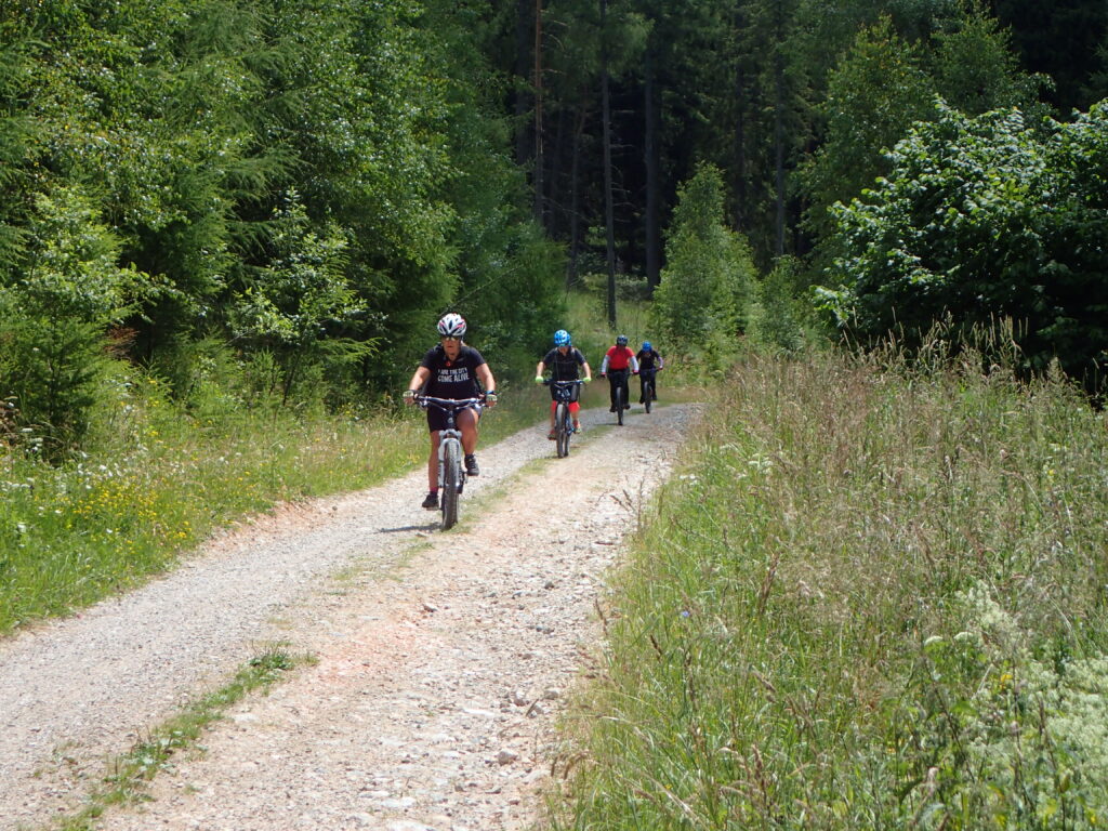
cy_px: 416
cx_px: 554
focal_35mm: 100
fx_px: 3201
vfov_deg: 14.8
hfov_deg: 19.6
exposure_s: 1/800
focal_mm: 18
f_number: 4.9
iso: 200
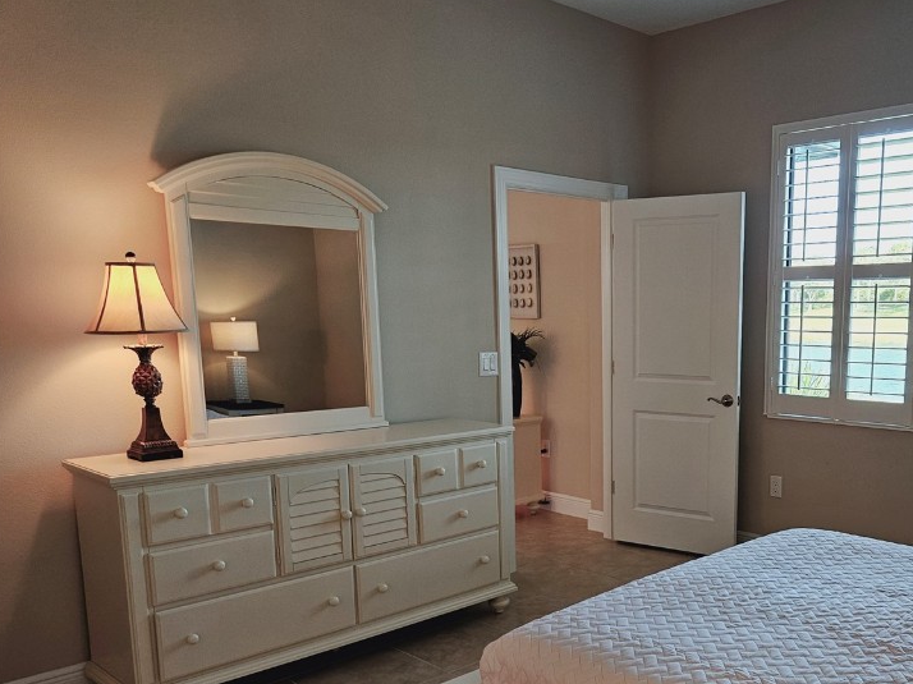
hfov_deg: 53.6
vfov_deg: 42.3
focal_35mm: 33
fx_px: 870
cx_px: 648
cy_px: 459
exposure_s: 1/120
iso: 125
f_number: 1.8
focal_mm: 5.4
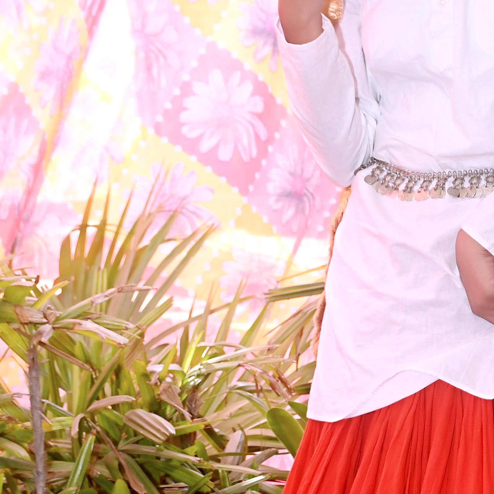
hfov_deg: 13.0
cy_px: 346
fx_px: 2131
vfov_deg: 13.2
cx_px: 497
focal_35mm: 132
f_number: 5.6
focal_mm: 30
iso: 500
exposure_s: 1/125
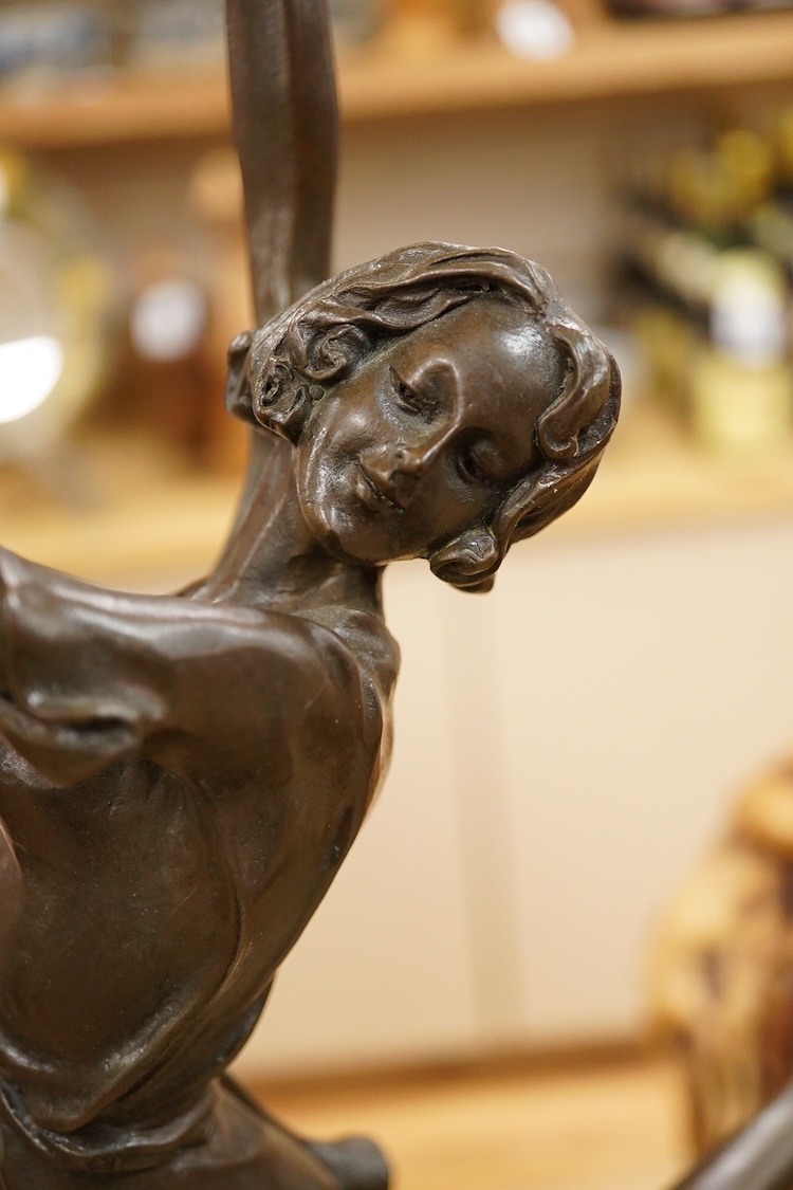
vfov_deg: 43.6
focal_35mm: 45
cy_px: 595
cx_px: 396
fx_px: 1487
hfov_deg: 29.9
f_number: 3.5
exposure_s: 1/250
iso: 2500
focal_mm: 30
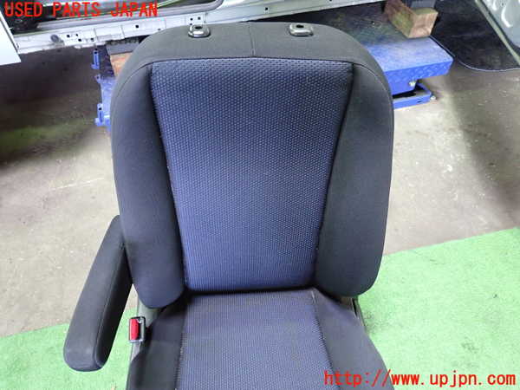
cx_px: 260
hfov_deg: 69.4
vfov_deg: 54.9
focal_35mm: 25
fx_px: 376
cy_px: 195
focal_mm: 4.5
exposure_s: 1/30
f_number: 2
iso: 640
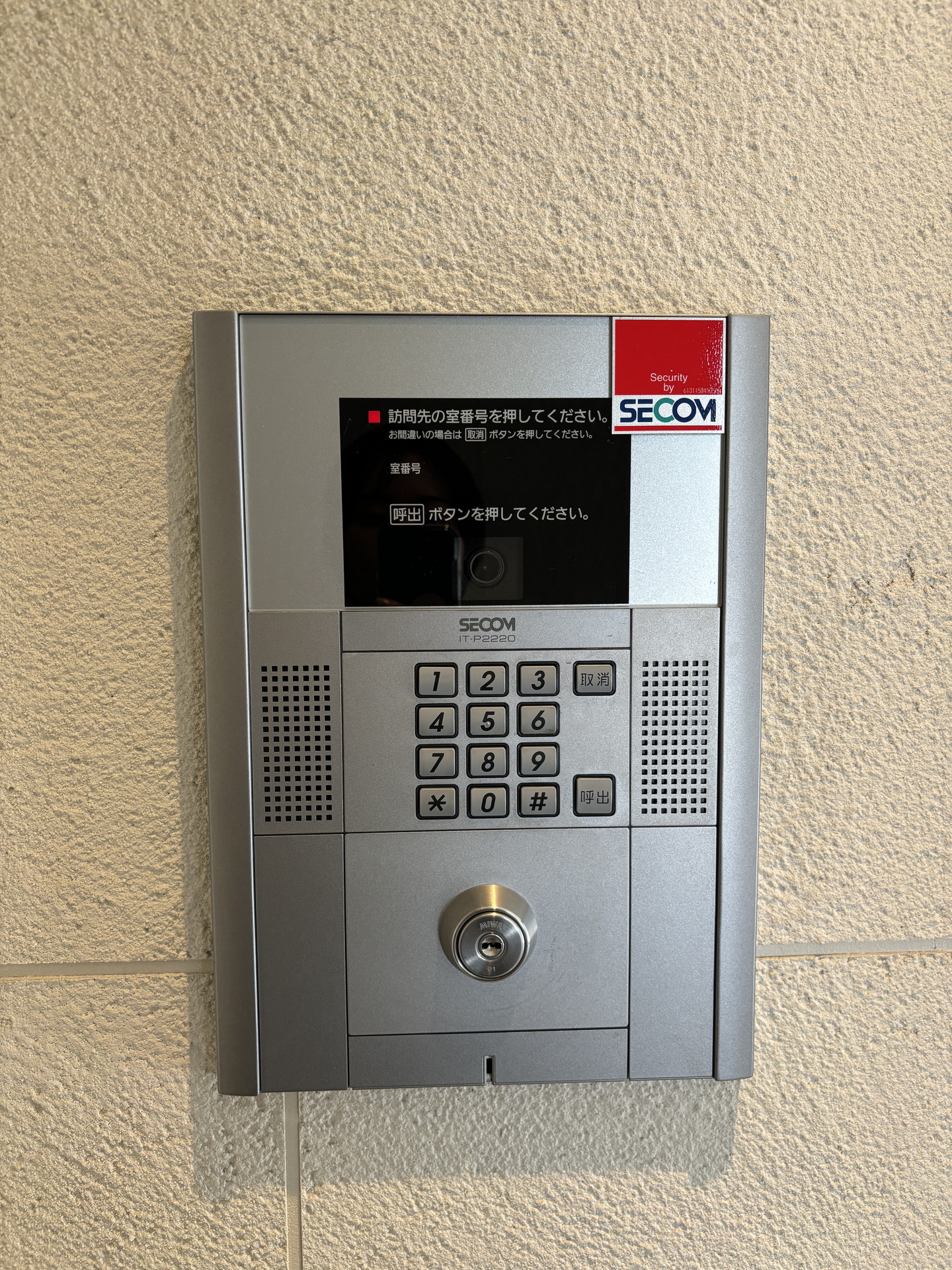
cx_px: 476
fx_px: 953
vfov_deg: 67.3
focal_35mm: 26
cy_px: 635
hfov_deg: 53.1
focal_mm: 5.96
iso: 125
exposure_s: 1/107
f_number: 1.6
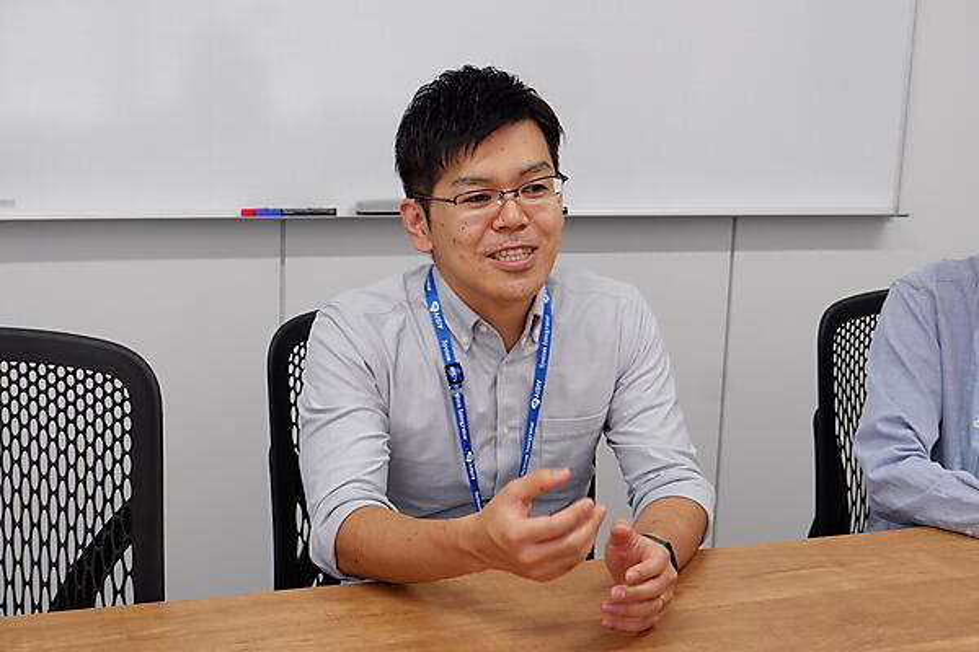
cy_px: 326
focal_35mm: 53
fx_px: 1441
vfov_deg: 25.5
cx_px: 490
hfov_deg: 37.5
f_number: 5
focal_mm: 35.3
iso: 640
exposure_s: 1/75
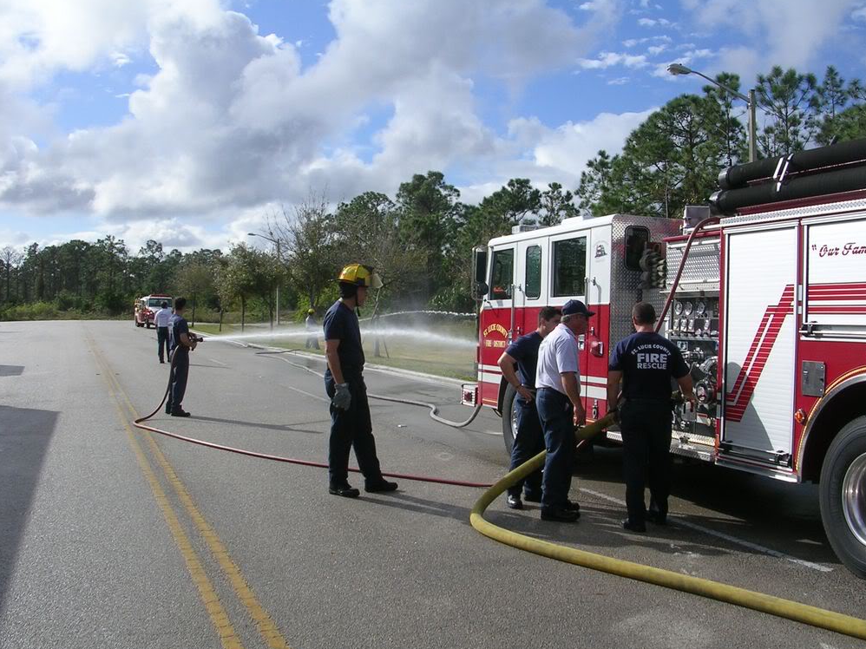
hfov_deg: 47.9
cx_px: 442
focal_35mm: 39
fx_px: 975
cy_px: 328
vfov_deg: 36.8
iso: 50
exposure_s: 1/454
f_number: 5.6
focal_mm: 5.8
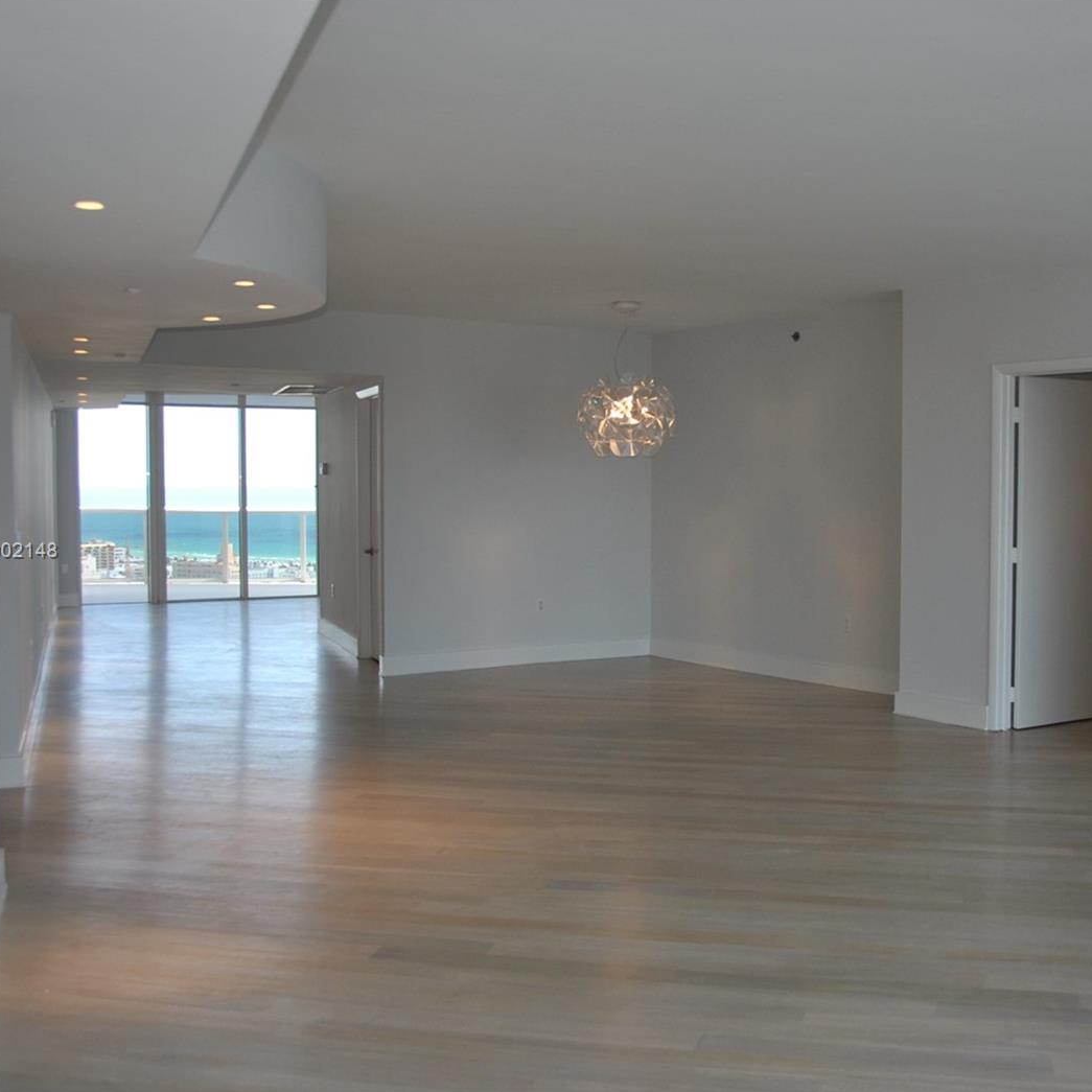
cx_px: 728
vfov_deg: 39.2
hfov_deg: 38.7
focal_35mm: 43
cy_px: 552
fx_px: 1535
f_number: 3.8
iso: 140
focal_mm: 22
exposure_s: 1/125
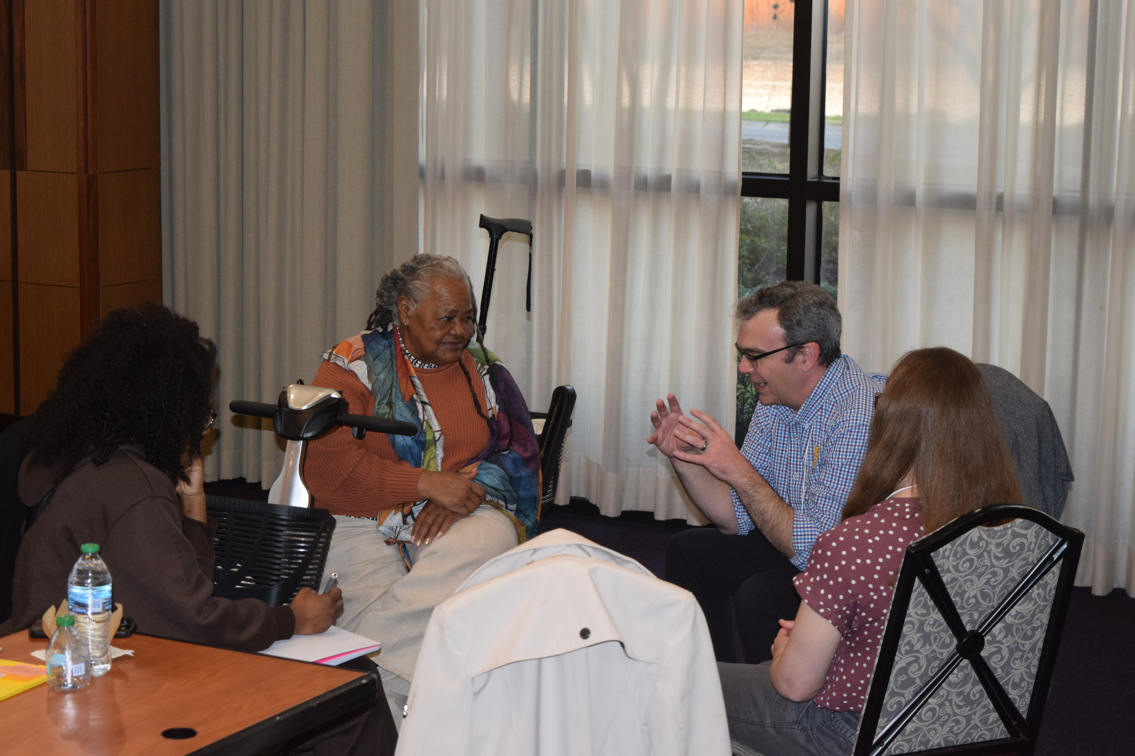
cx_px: 568
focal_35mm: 75
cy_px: 378
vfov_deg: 18.2
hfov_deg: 27.0
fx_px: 2364
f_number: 5.6
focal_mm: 50
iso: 1400
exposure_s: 1/60
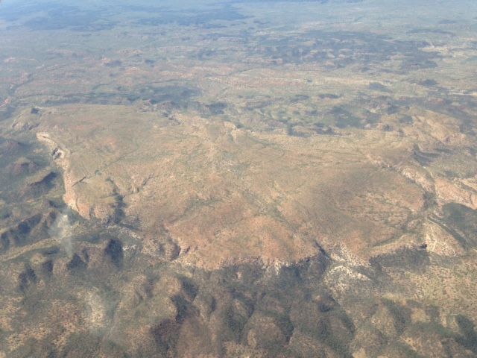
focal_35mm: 33
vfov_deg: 42.9
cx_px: 238
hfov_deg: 55.4
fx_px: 455
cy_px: 179
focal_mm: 4.12
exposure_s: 1/874
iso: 50
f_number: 2.4
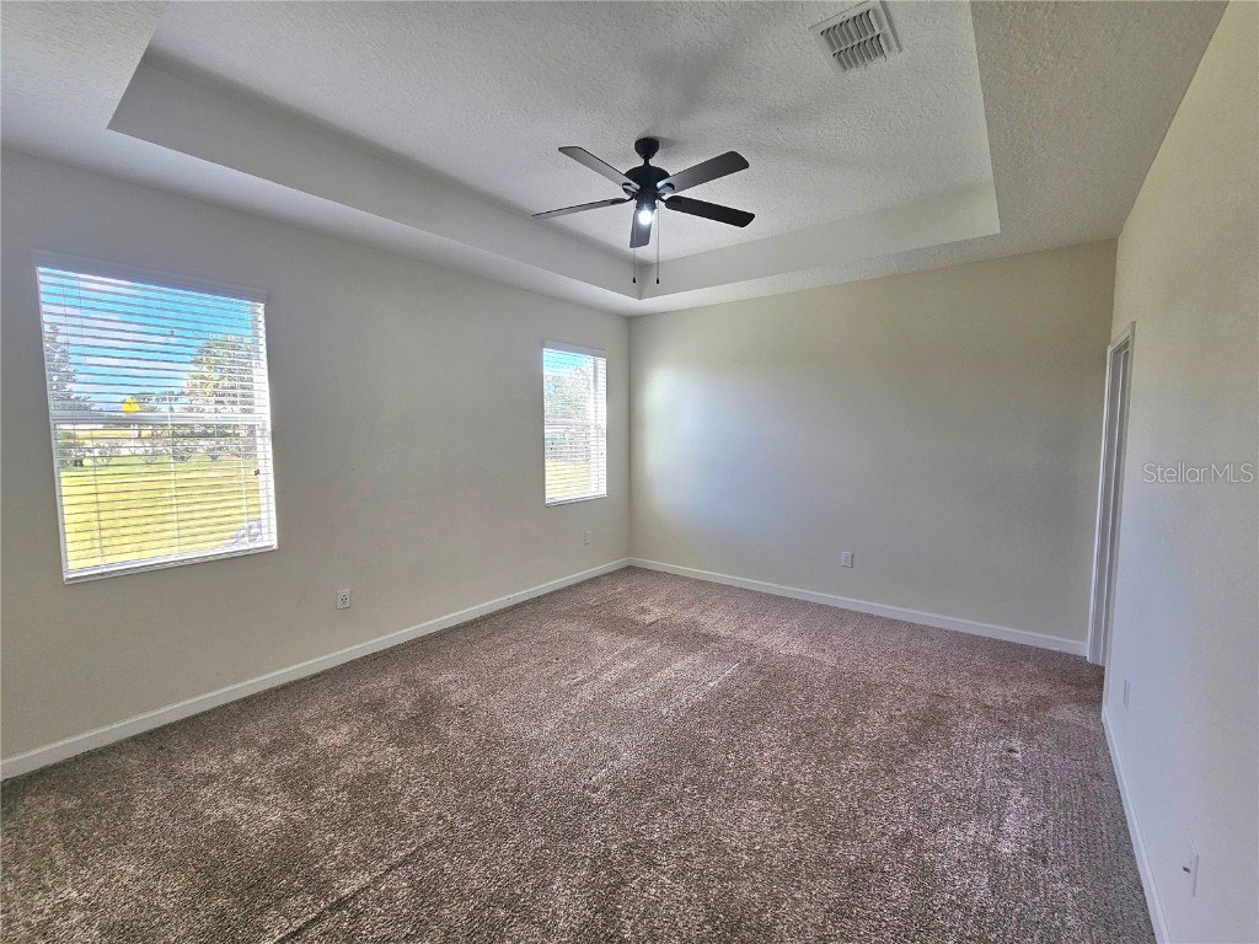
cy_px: 472
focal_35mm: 13
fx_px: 473
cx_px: 630
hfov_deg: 106.2
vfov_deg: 89.9
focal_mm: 2.2
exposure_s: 1/208
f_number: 2.2
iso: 100
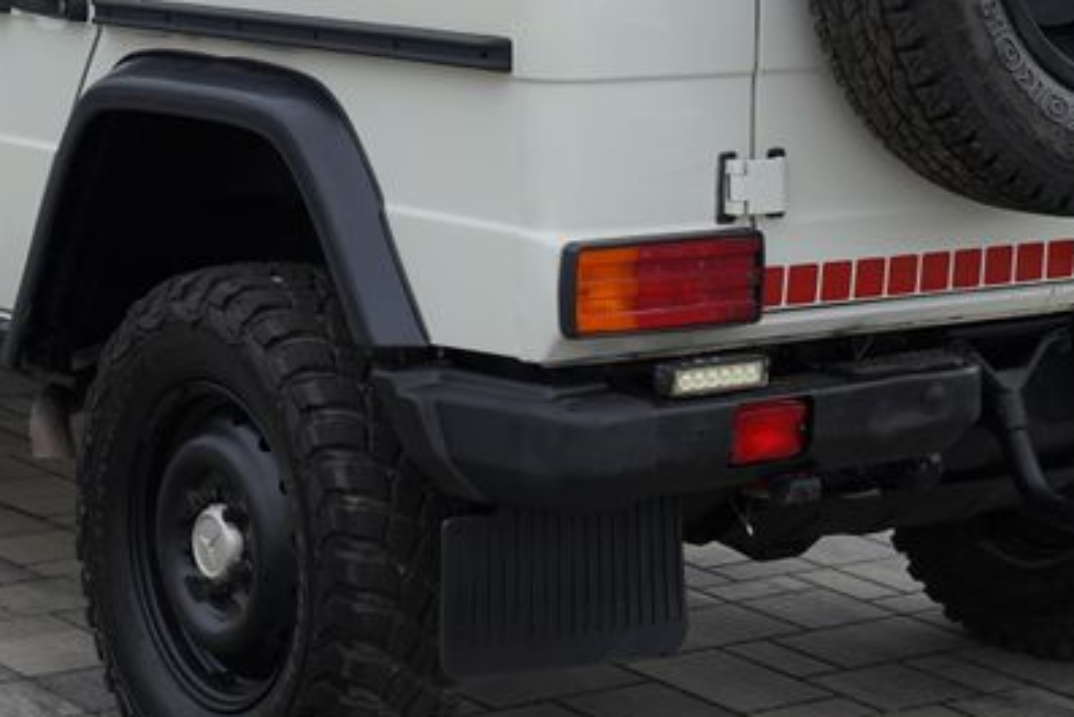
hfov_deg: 17.6
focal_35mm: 116
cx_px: 509
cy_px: 77
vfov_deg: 11.7
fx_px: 3462
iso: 100
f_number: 4
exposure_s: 1/100
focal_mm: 45
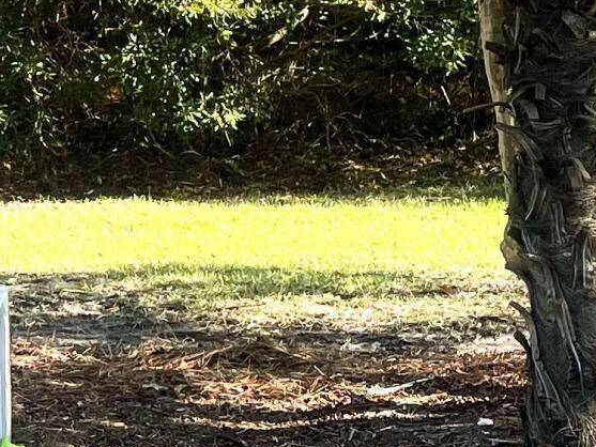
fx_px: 2411
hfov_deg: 13.4
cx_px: -262
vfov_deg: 10.4
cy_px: -134
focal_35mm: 140
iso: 32
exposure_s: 1/836
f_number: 1.6
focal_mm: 4.2
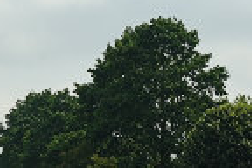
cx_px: -120
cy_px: 164
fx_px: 1491
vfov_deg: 6.4
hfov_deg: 9.4
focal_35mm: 213
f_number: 13
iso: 100
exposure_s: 1/125
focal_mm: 45
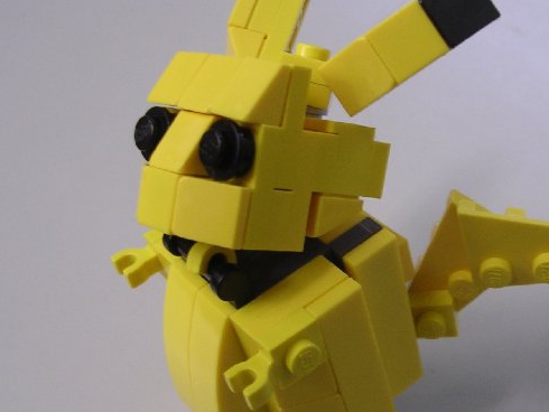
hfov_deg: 31.0
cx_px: 361
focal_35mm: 62
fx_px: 984
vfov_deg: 23.6
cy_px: 254
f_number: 2.8
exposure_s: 1/12.4
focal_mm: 5.8
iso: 100
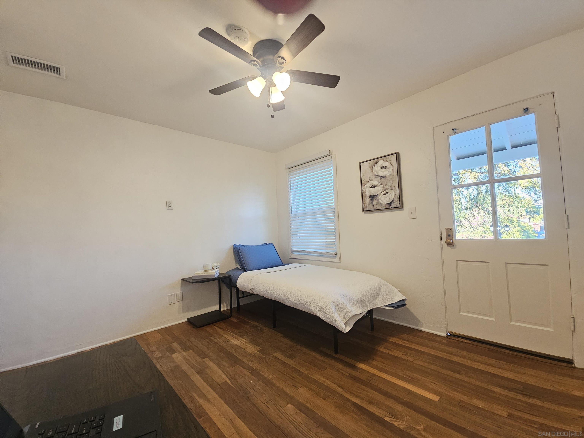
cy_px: 219
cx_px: 292
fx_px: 219
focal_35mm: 13
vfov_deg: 89.9
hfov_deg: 106.2
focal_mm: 2.2
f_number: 2.2
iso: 200
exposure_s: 1/60
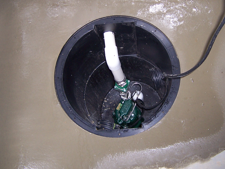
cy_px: 71
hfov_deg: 39.6
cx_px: 127
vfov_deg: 30.2
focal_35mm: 48
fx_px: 312
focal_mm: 5.5
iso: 80
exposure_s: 1/60
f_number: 2.8
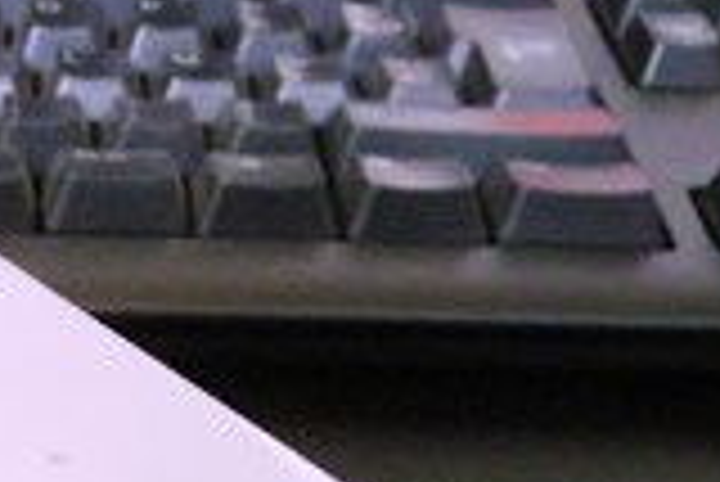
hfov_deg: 19.1
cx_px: -86
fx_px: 2042
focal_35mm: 102
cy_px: 550
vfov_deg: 13.2
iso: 400
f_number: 2.8
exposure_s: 1/45.6
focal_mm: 5.7
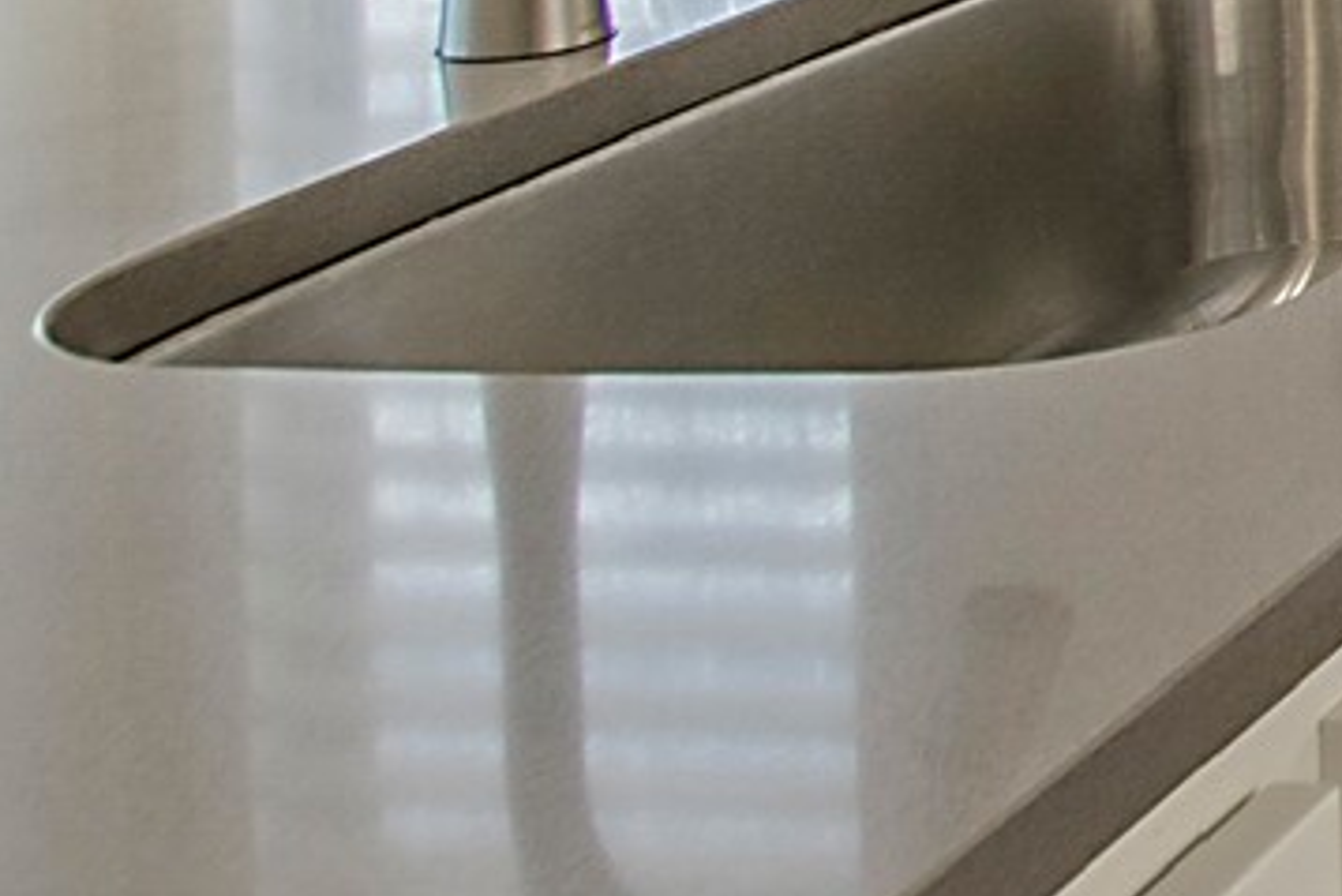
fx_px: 3393
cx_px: 3096
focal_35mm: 91
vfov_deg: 13.0
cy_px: -915
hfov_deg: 15.0
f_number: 7.1
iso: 100
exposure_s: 1/160
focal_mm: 10
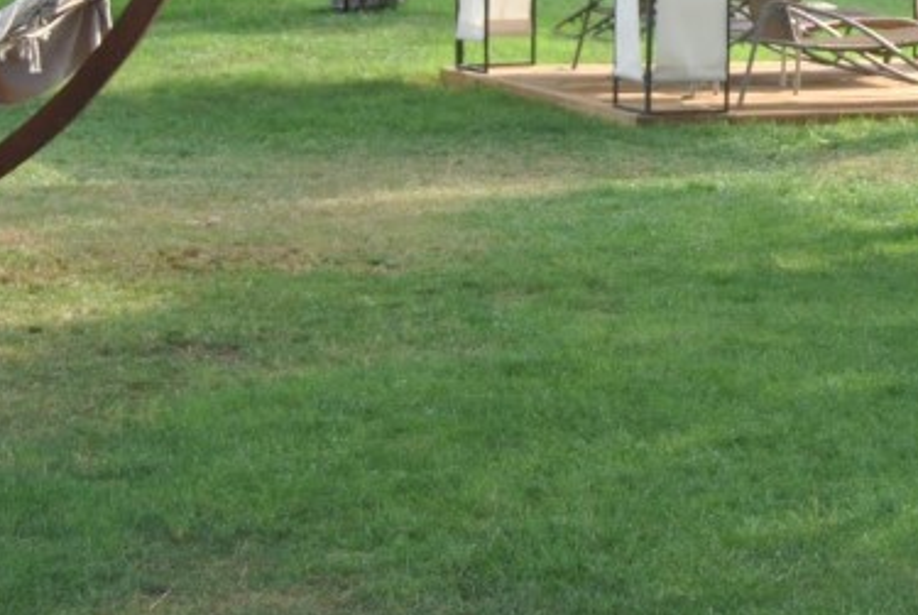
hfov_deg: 9.2
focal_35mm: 220
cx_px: 1066
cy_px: -61
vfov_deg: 6.2
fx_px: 5616
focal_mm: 48
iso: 180
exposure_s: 1/125
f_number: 5.6
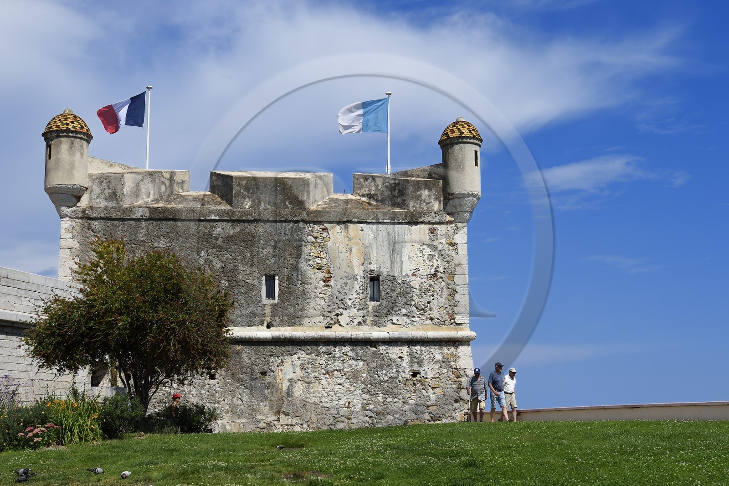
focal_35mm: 48
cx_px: 364
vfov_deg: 28.1
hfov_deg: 41.1
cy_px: 243
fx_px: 972
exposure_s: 1/640
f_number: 10
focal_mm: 48
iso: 200
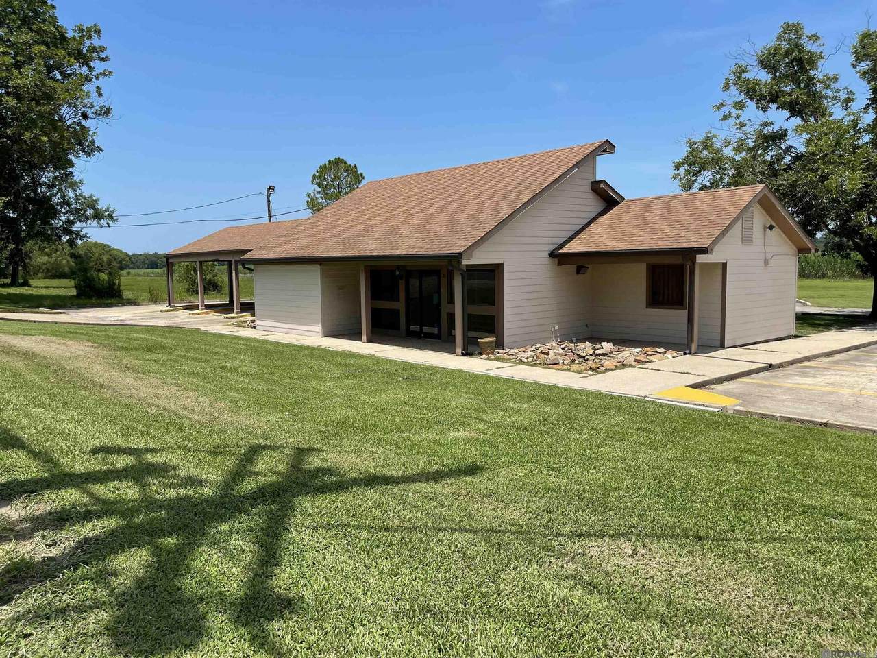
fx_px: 633
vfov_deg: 54.9
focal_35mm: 25
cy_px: 329
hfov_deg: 69.4
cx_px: 438
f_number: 1.6
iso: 32
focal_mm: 5.1
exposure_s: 1/3344
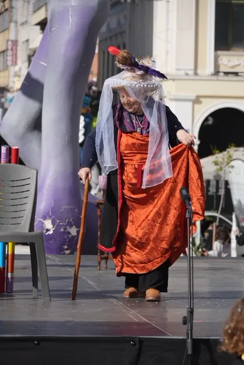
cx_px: 122
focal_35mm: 240
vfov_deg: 8.6
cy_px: 182
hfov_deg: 5.7
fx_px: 2435
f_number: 11
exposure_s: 1/200
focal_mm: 240
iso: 125
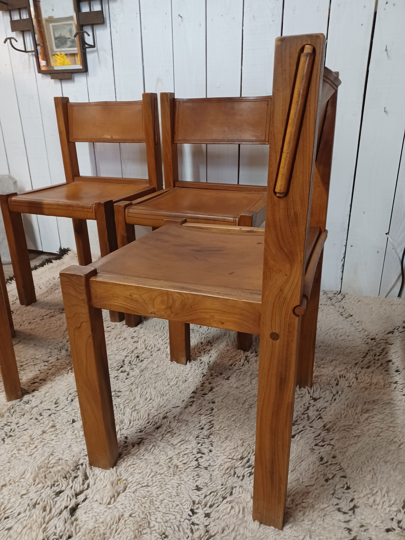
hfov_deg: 54.9
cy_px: 270
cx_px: 202
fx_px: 390
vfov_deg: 69.4
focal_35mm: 25
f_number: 1.8
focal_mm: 4.6
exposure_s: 1/24
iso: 500
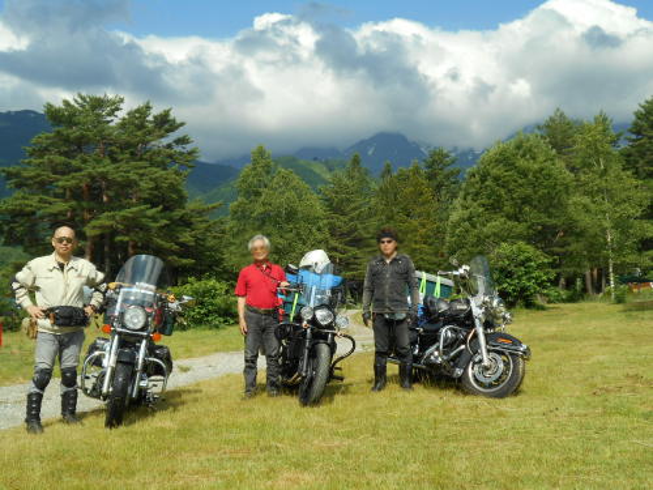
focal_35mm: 43
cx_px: 326
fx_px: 811
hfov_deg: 43.9
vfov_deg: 33.6
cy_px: 245
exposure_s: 1/640
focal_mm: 7.7
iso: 80
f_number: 4.2
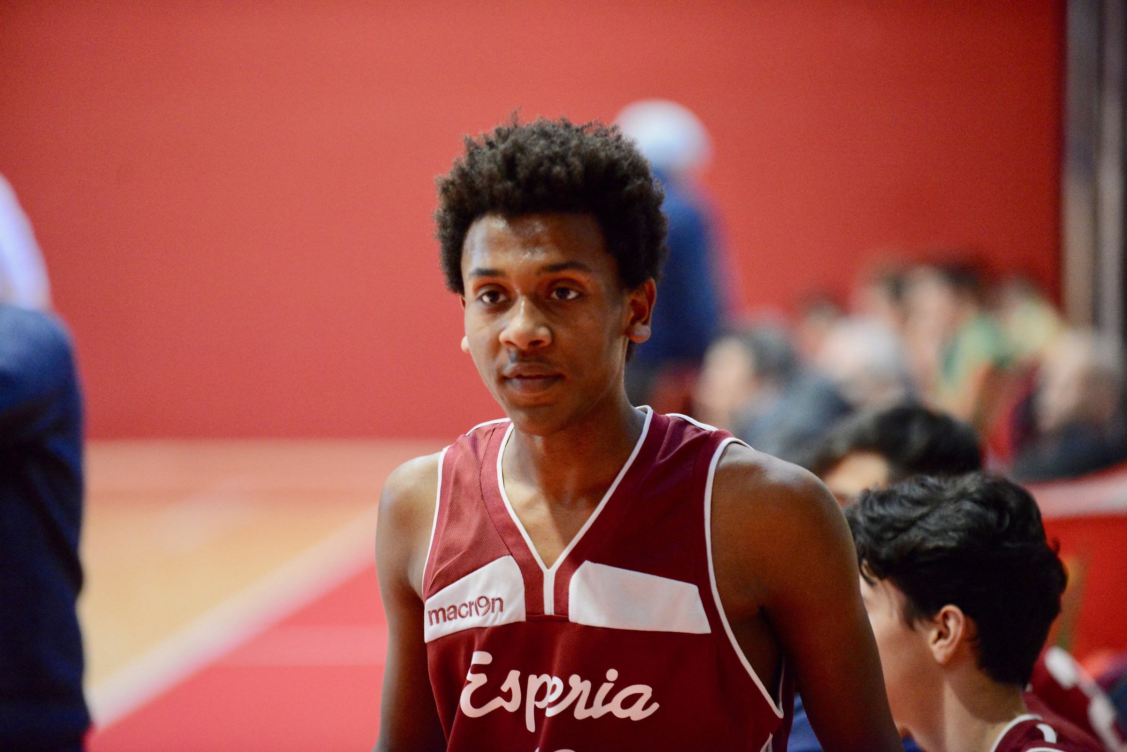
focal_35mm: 170
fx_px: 5323
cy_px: 376
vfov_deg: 8.1
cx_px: 564
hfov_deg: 12.1
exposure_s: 1/640
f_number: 2.8
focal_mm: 170
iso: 6400
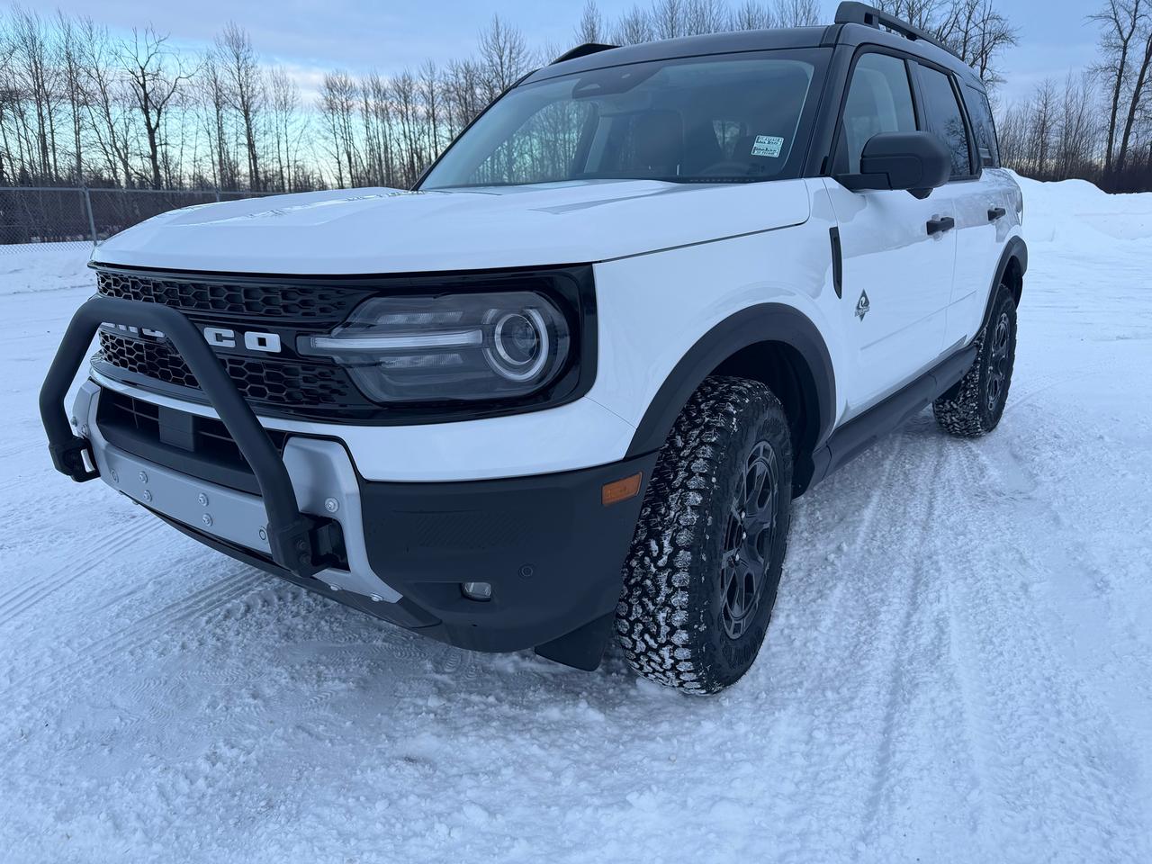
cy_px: 432
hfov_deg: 71.6
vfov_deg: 56.8
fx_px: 799
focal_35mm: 24
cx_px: 576
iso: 80
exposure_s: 1/822
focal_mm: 6.76
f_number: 1.78
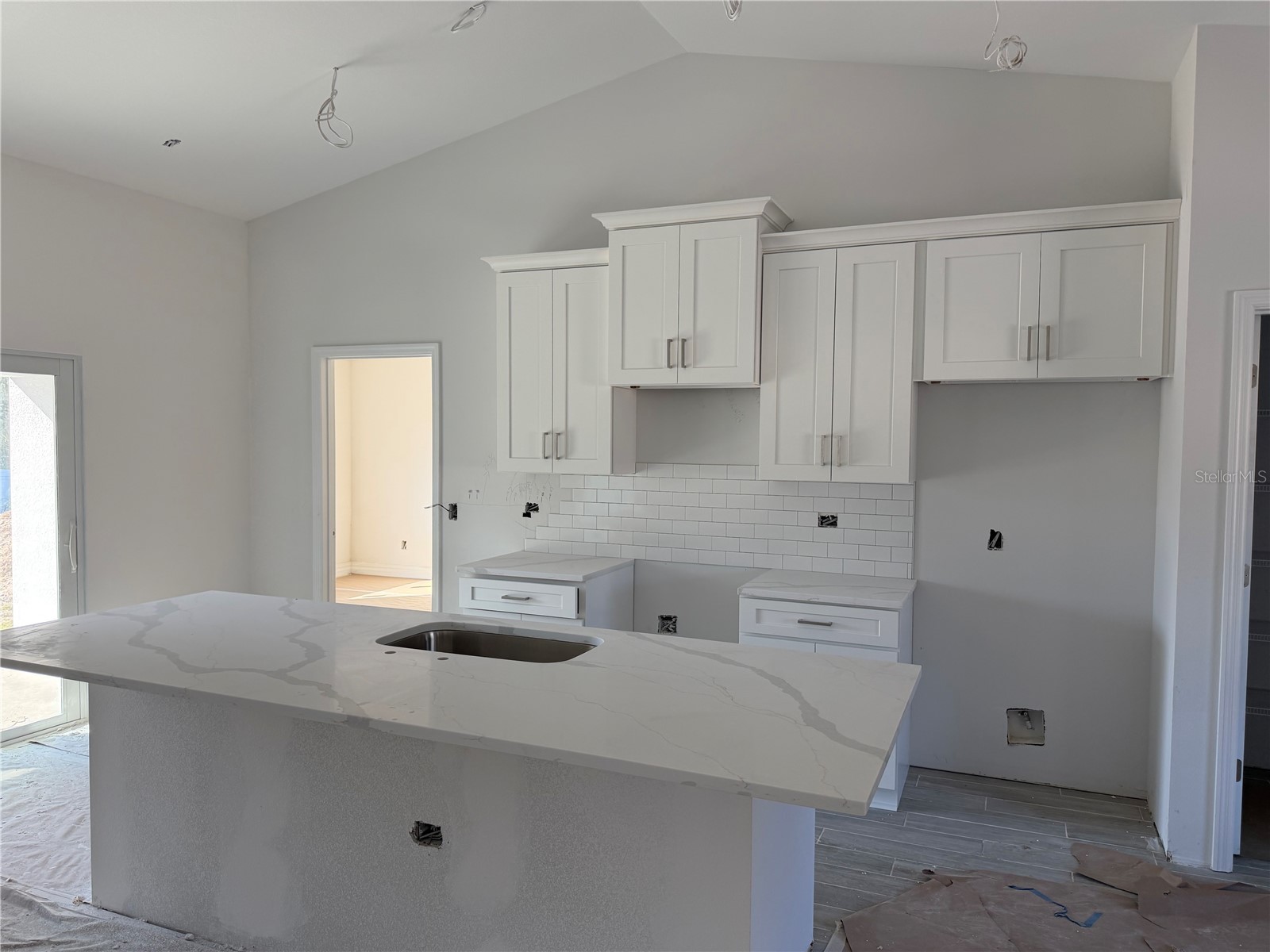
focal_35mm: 24
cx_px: 635
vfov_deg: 56.8
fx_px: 881
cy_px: 476
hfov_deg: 71.6
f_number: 1.78
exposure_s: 1/189
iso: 100
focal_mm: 6.76
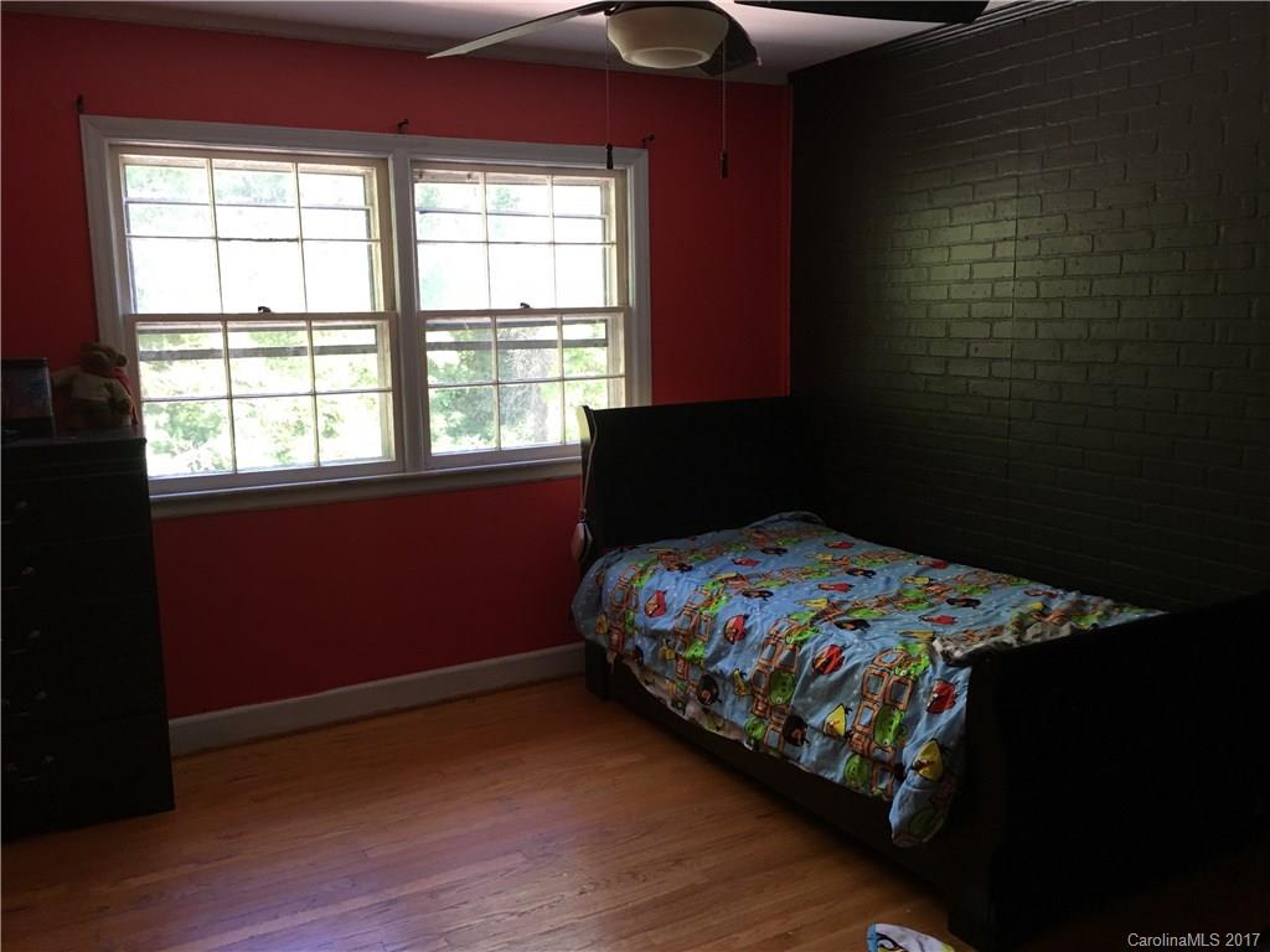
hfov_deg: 61.7
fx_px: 1064
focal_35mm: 29
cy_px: 476
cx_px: 635
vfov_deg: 48.2
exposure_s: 1/15
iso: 40
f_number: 2.2
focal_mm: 4.15
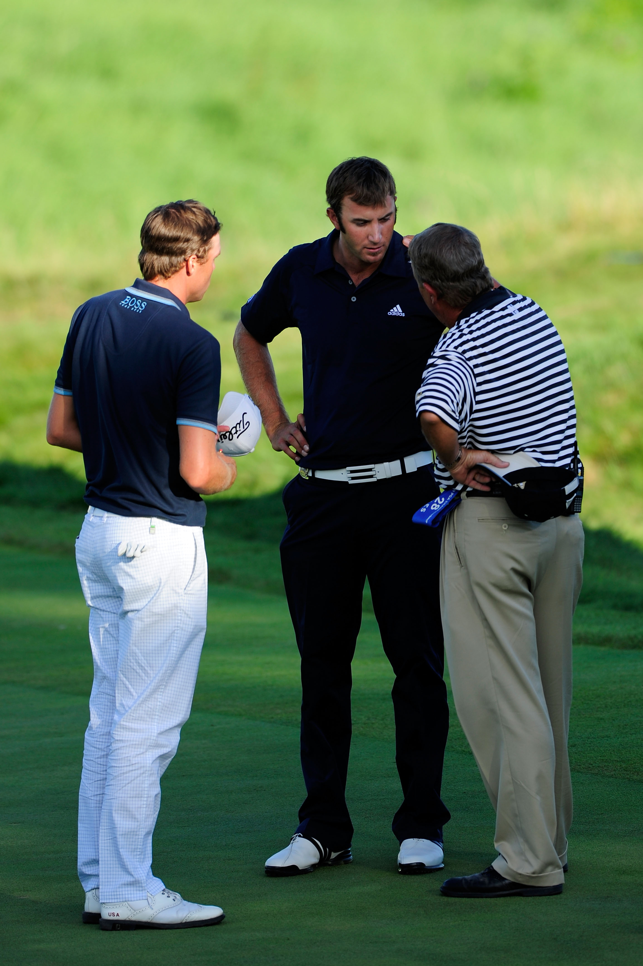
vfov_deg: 4.1
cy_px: 483
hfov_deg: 2.7
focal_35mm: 500
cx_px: 322
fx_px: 13412
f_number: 5
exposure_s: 1/500
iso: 200
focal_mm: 500
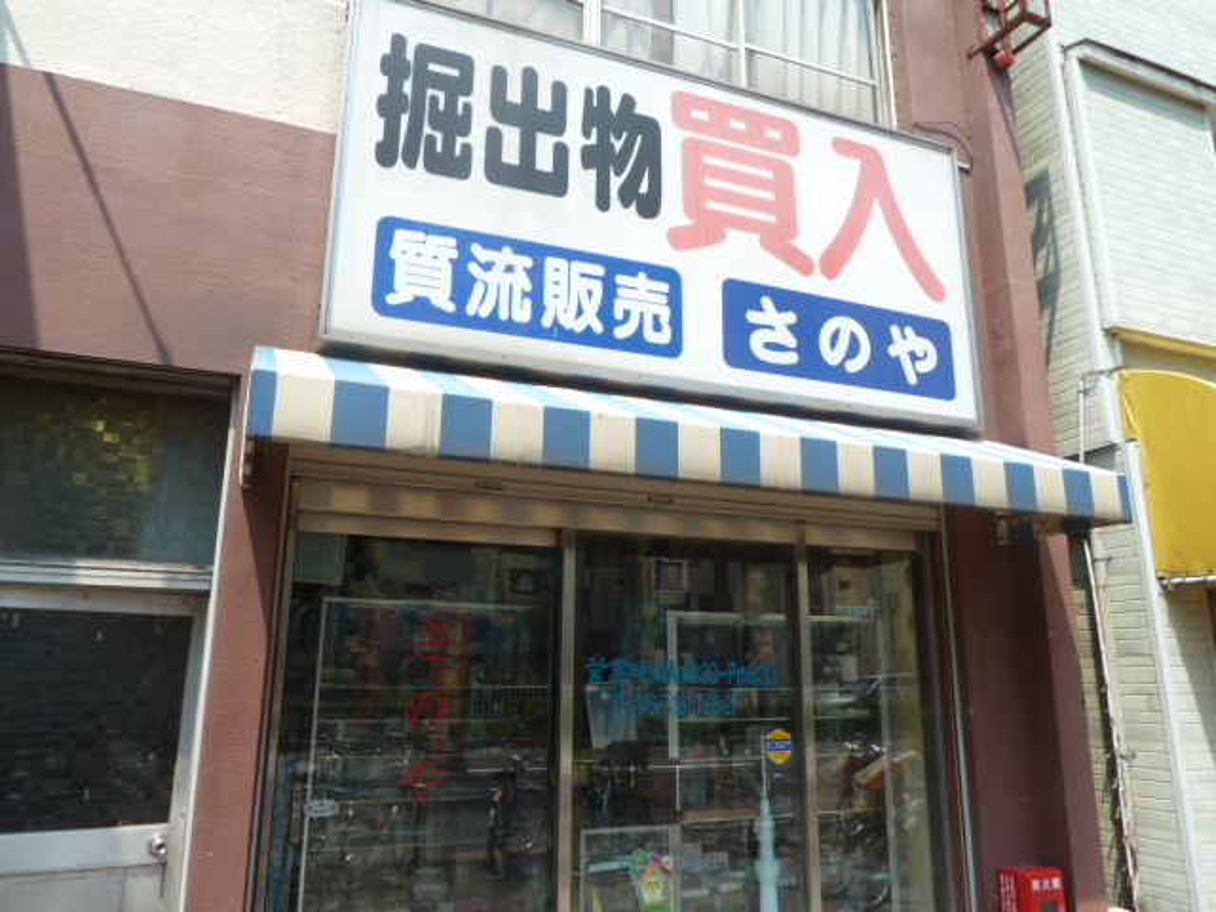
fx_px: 878
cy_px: 456
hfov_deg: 69.4
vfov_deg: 54.9
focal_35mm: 25
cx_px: 608
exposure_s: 1/250
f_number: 4
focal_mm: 4.1
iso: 80
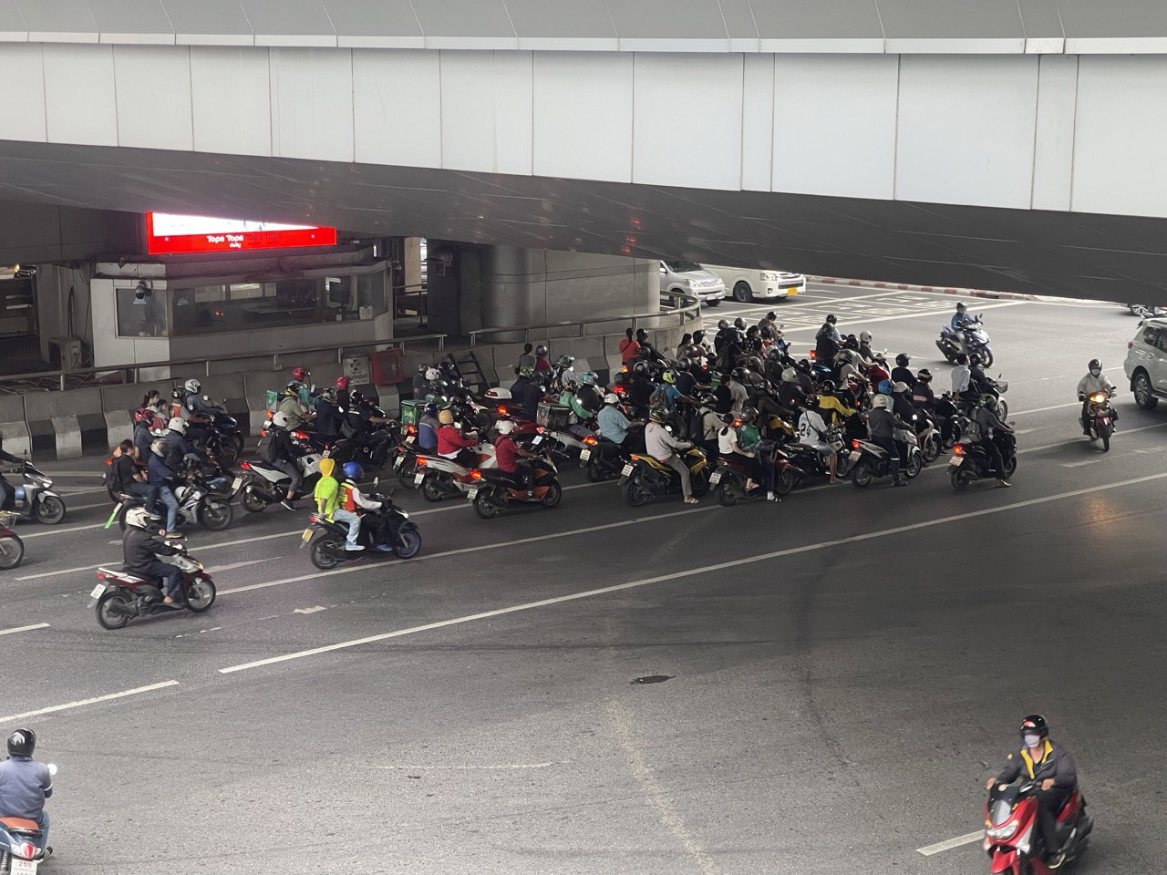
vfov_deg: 22.9
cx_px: 584
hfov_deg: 30.3
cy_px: 438
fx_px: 2158
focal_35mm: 64
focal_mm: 7.5
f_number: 2.2
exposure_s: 1/99
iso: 100
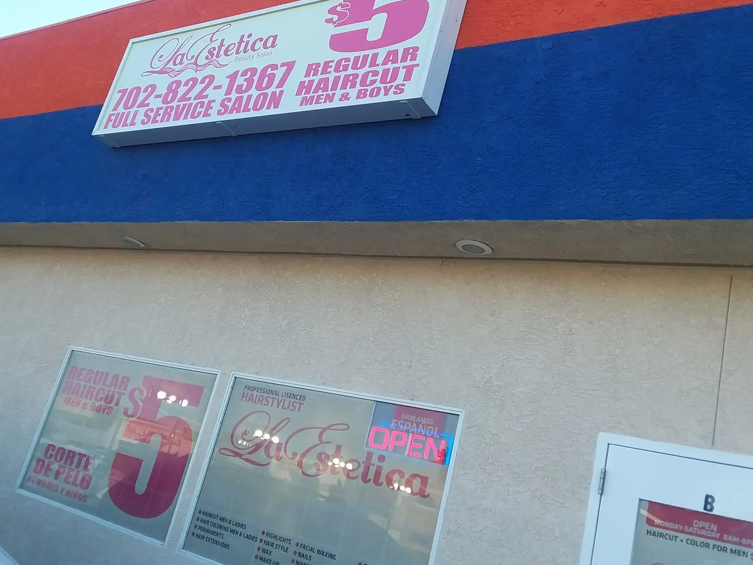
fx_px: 761
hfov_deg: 52.5
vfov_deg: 40.6
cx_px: 327
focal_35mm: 35
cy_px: 234
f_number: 1.9
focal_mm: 2.47
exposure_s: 1/375
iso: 40
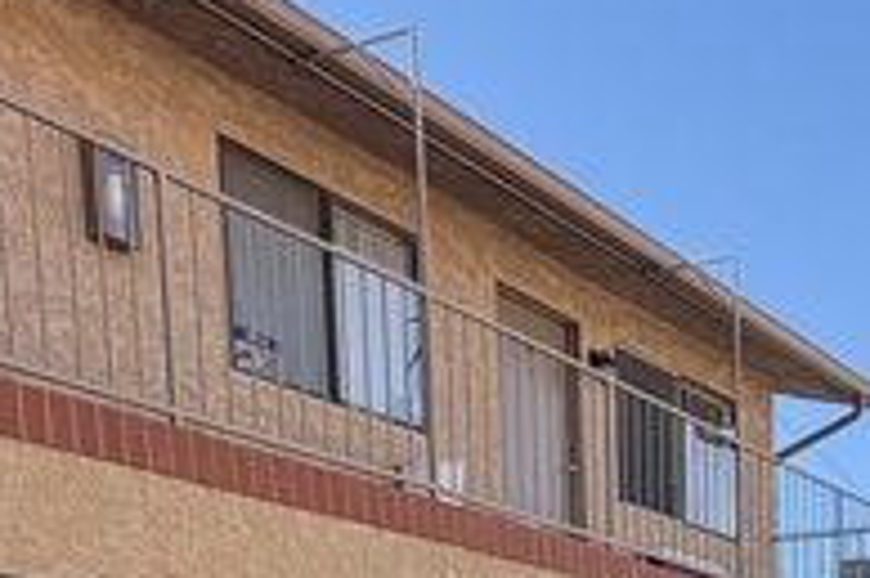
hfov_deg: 30.7
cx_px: 892
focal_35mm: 60
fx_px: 1449
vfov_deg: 18.1
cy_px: 1031
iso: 40
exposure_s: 1/751
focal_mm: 2.22
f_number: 2.2
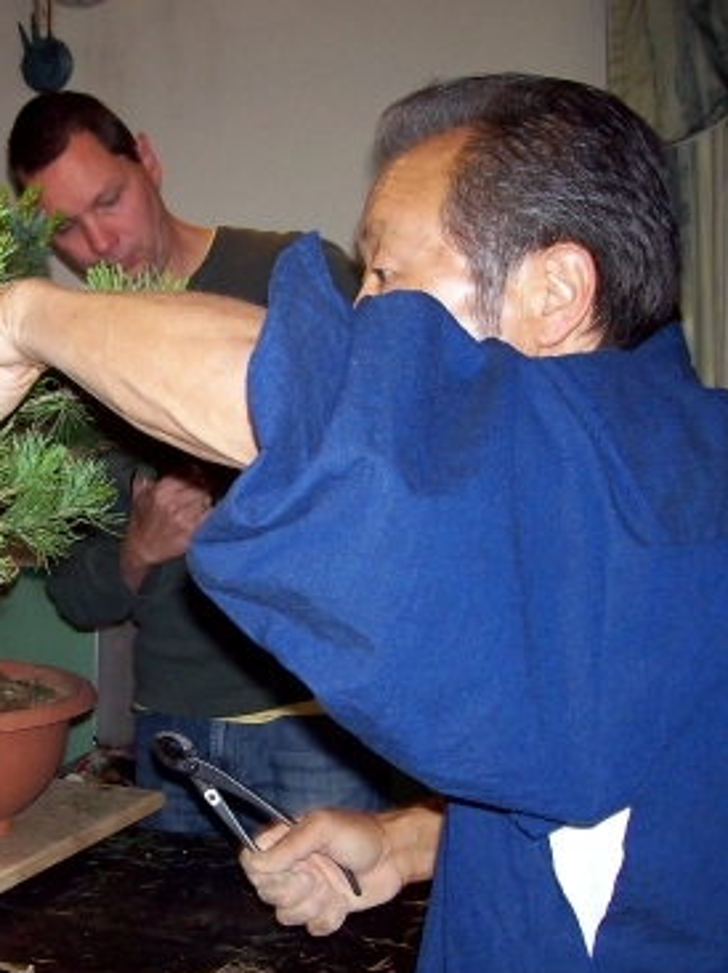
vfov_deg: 32.7
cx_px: 45
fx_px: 1656
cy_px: 554
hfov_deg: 24.0
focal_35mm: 59
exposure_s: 1/64
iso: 80
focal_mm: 6
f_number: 2.7
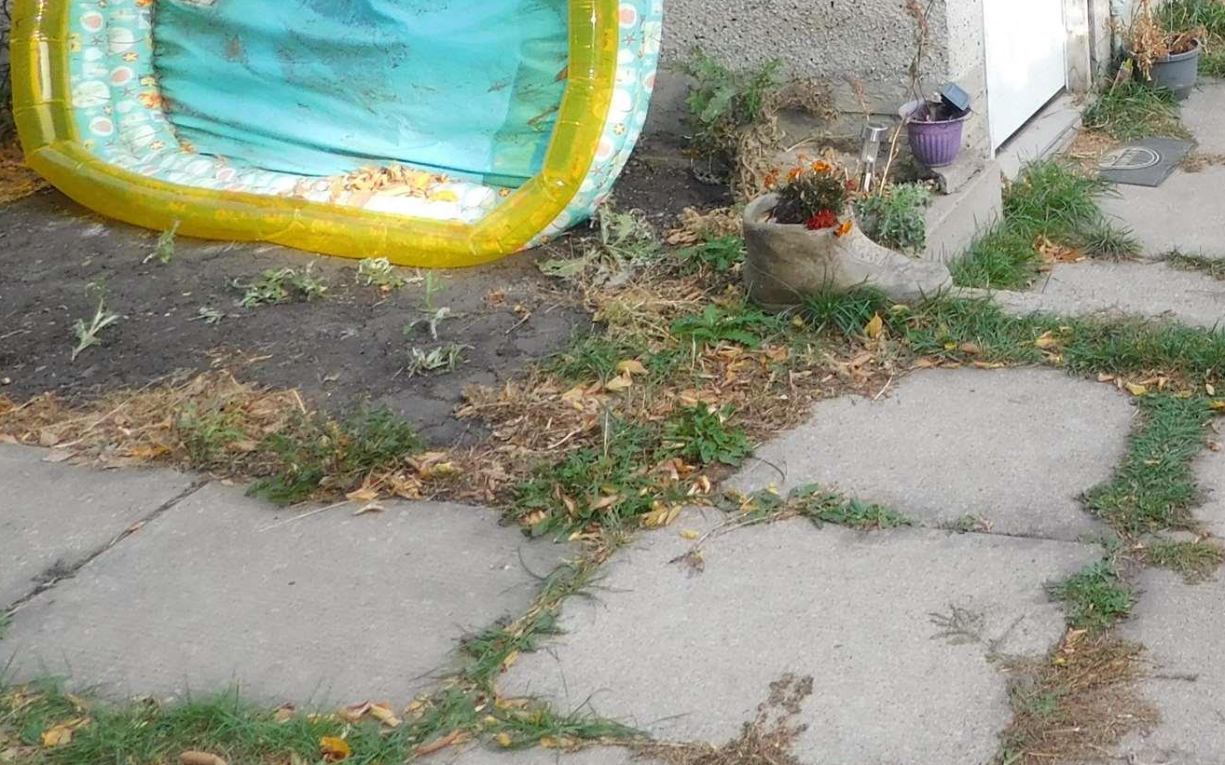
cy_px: -137
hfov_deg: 32.5
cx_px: 1258
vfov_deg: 21.3
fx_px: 1903
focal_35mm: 57
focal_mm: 4
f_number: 3
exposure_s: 1/320
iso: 125
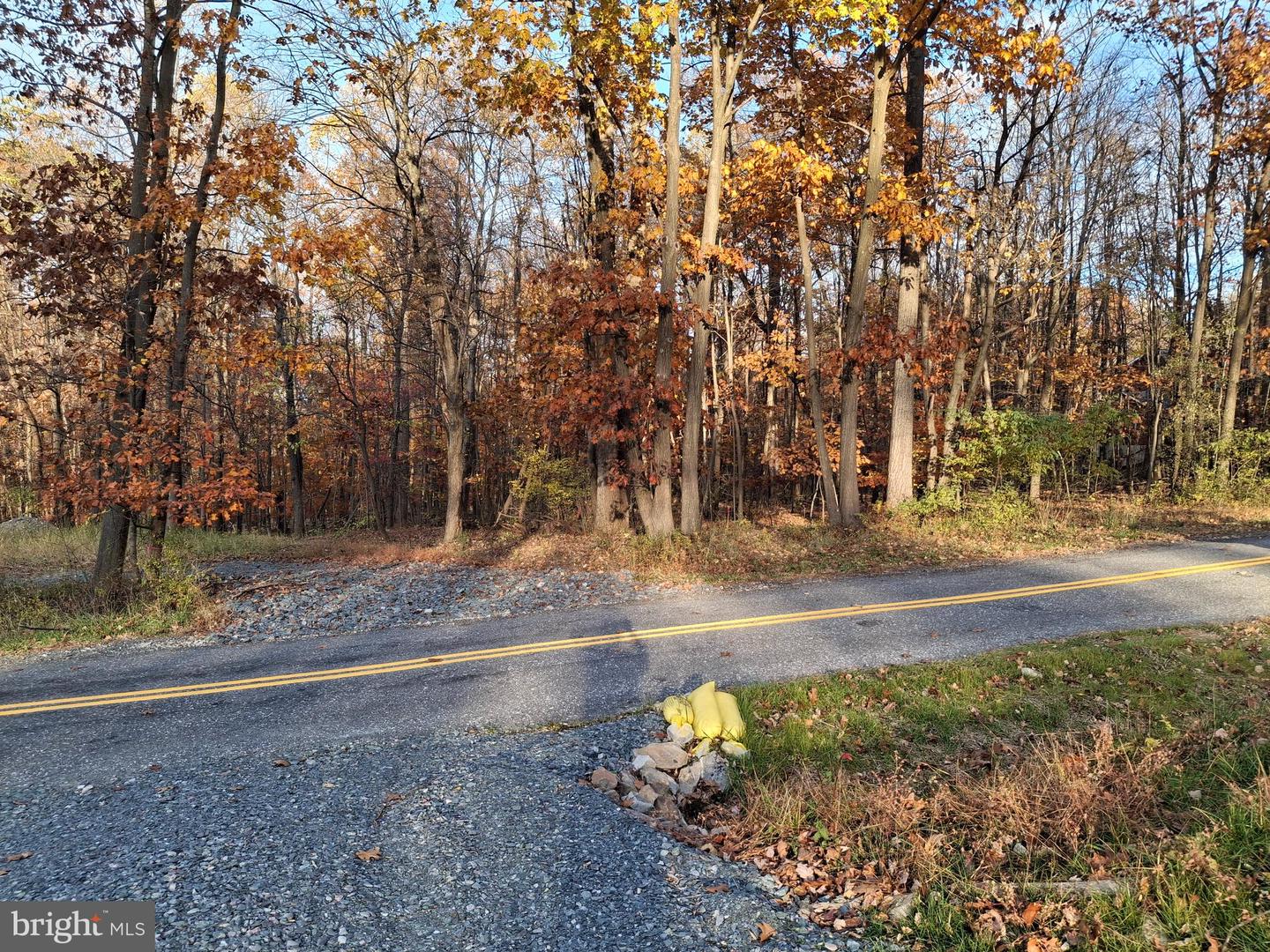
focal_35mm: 25
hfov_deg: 69.4
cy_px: 476
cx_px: 635
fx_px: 917
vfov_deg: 54.9
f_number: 1.8
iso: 32
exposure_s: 1/372
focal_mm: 4.69
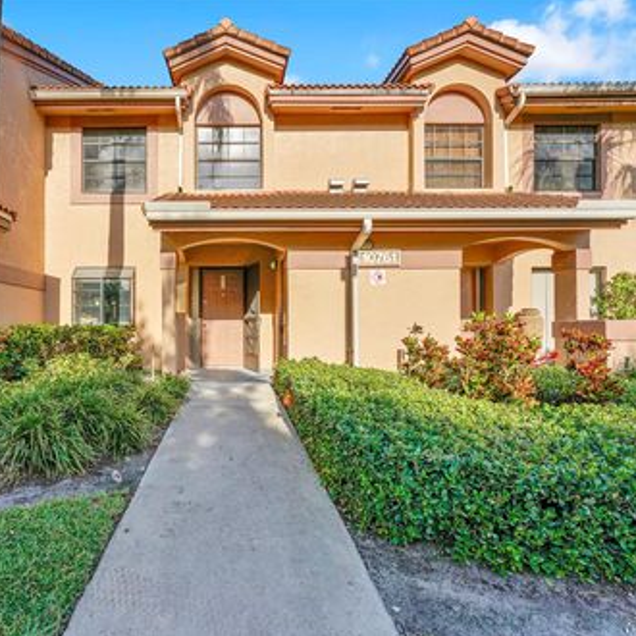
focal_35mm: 19
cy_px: 319
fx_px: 390
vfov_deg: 78.4
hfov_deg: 76.5
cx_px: 225
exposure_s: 1/125
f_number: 8
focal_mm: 14.6
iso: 400
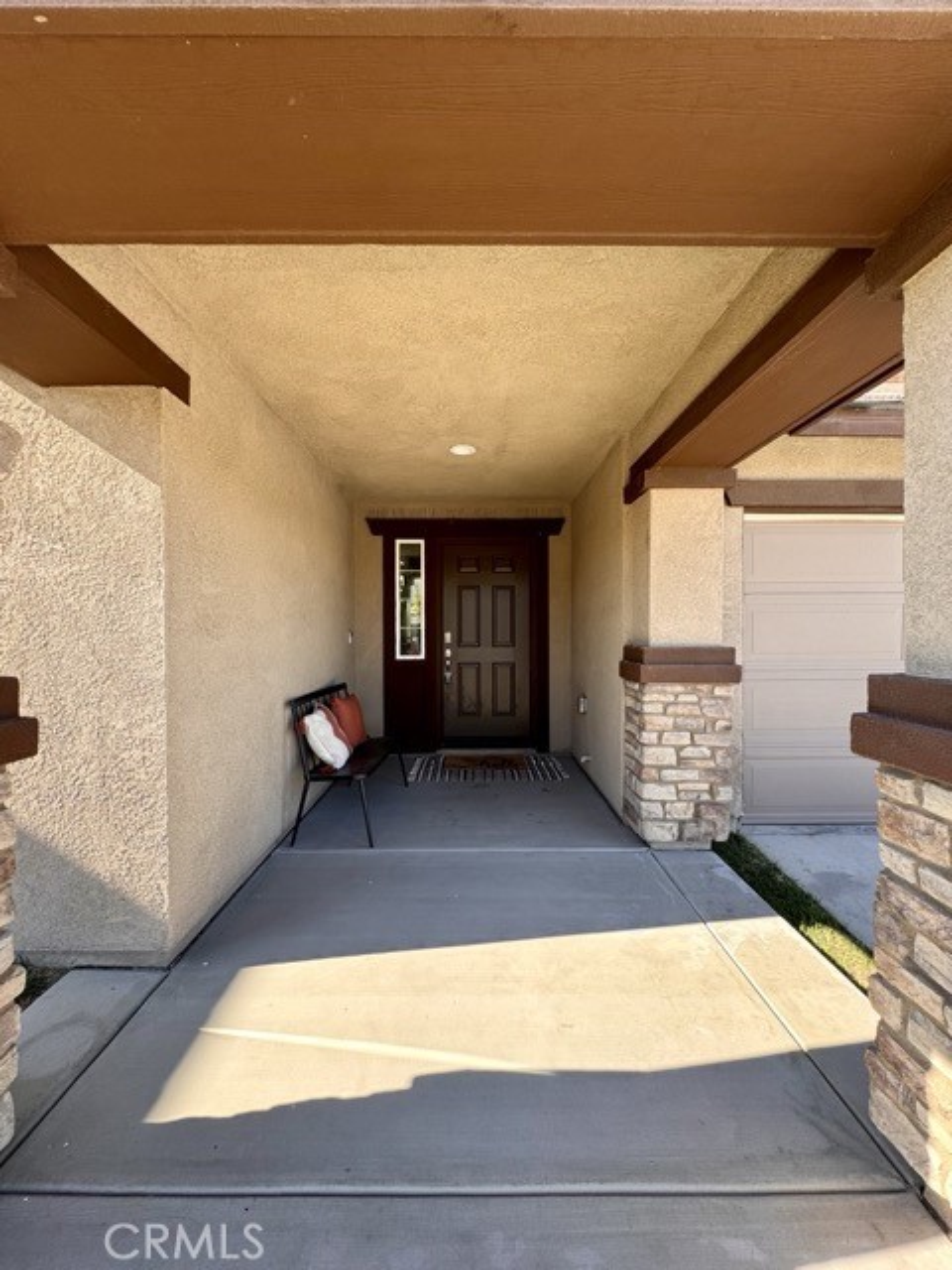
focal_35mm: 14
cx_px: 476
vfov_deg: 102.1
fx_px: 513
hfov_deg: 85.7
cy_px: 635
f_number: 2.2
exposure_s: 1/123
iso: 40
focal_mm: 2.22
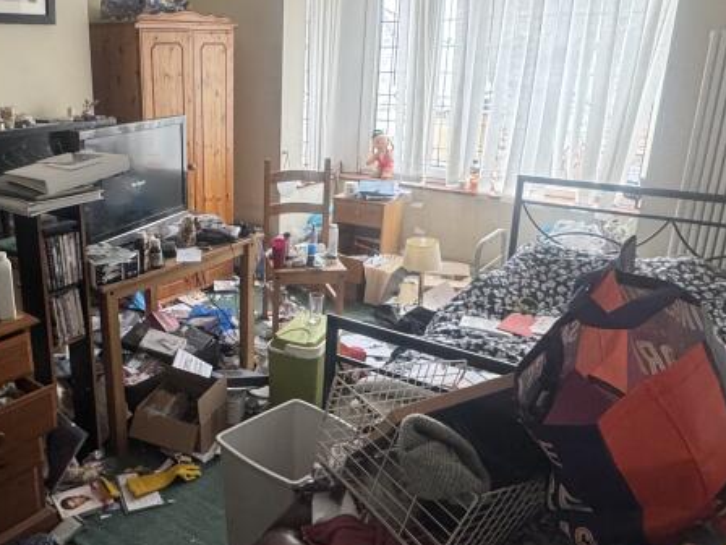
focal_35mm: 32
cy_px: 258
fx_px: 671
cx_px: 212
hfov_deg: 55.0
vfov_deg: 44.1
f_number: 2.2
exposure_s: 1/82
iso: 320
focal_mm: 2.22
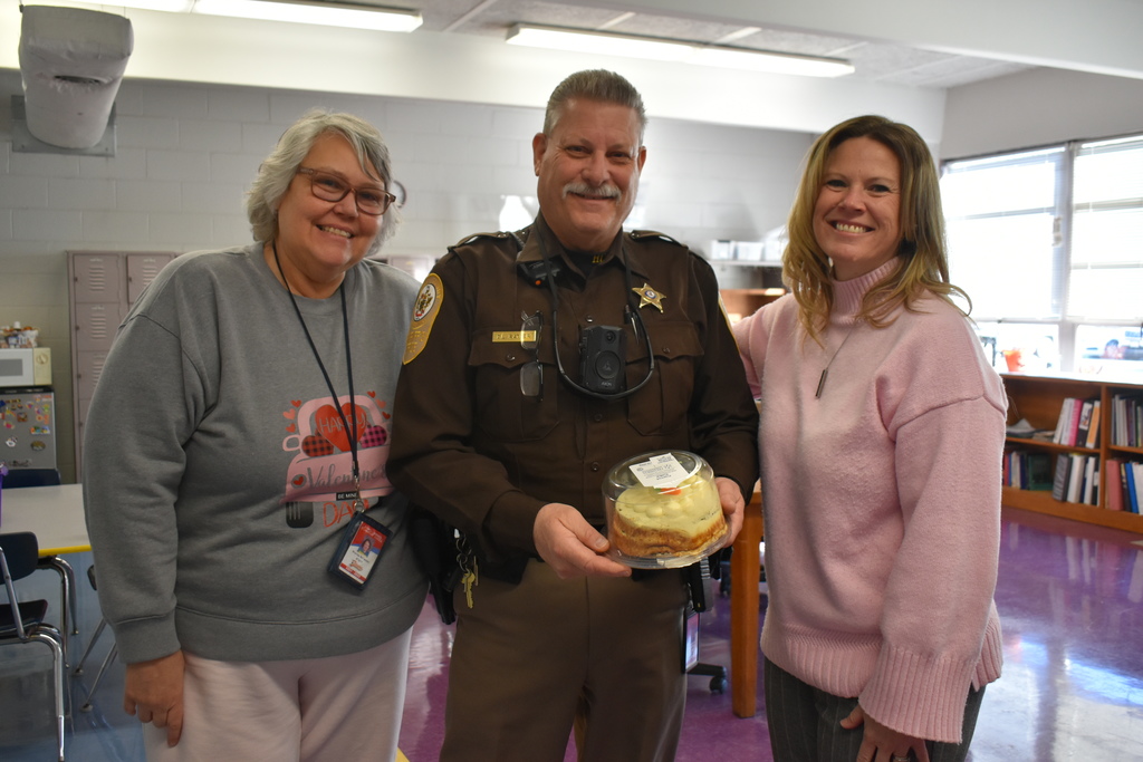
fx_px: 1143
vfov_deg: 36.9
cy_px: 381
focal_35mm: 36
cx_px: 572
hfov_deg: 53.1
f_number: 3.8
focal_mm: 24
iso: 900
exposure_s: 1/125
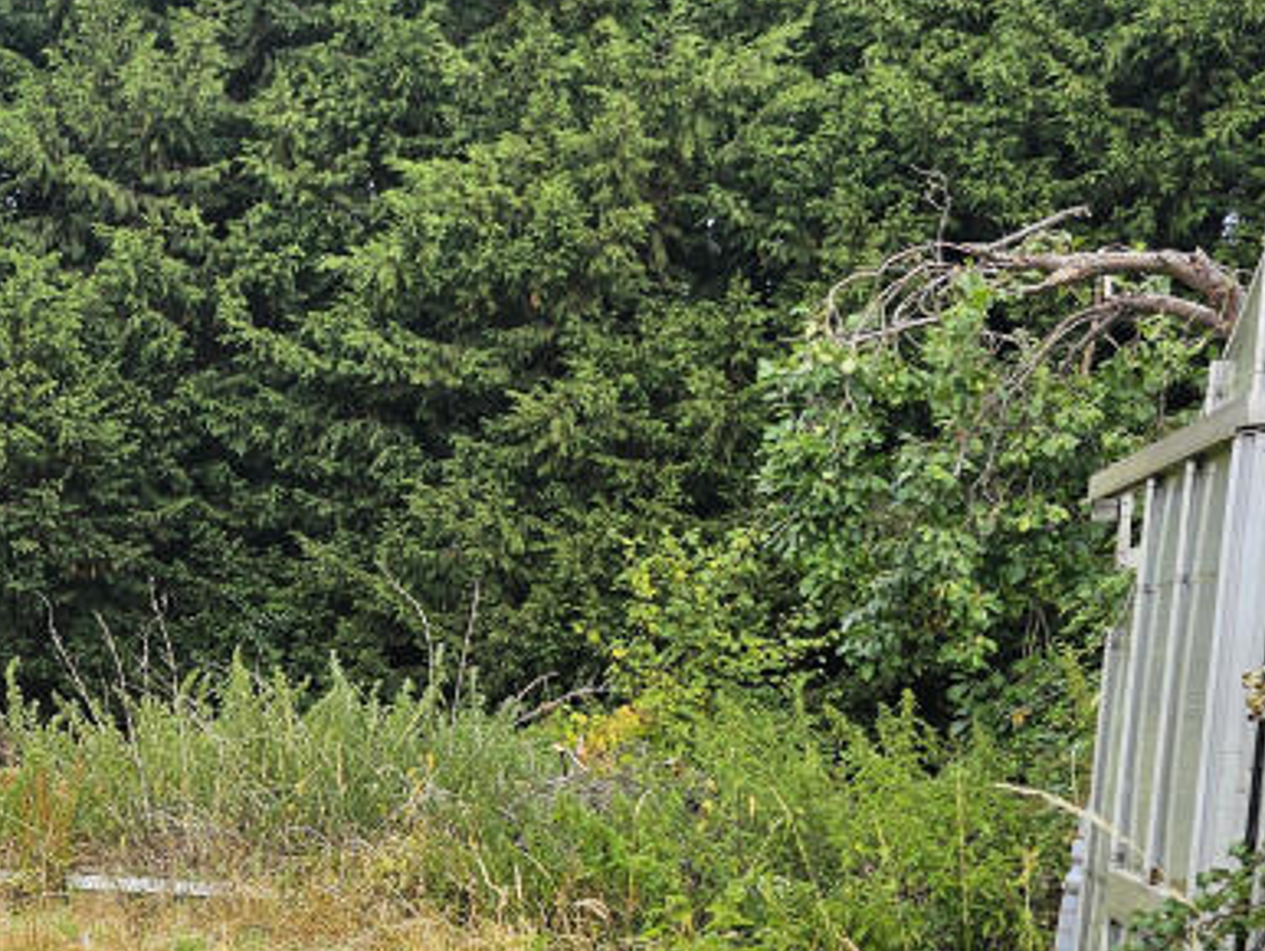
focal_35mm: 61
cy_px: 925
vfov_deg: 23.2
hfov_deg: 27.1
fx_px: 2231
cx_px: -331
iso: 10
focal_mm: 6.3
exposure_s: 1/257
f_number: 1.7
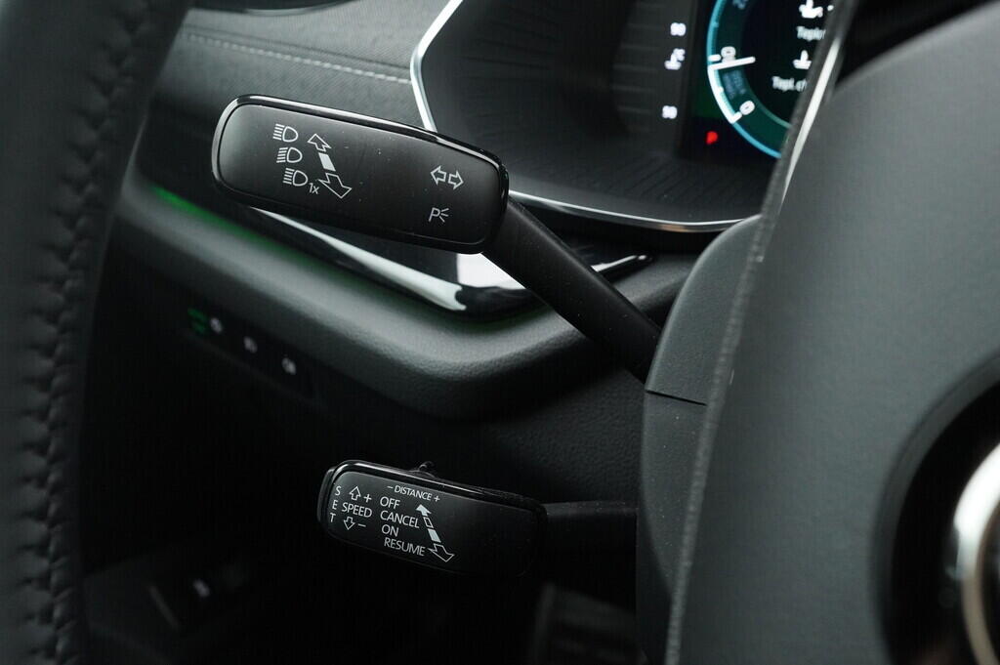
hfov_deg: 53.2
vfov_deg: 36.8
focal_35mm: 36
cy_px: 332
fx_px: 999
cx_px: 500
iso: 4000
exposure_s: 1/160
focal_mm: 24
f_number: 5.6
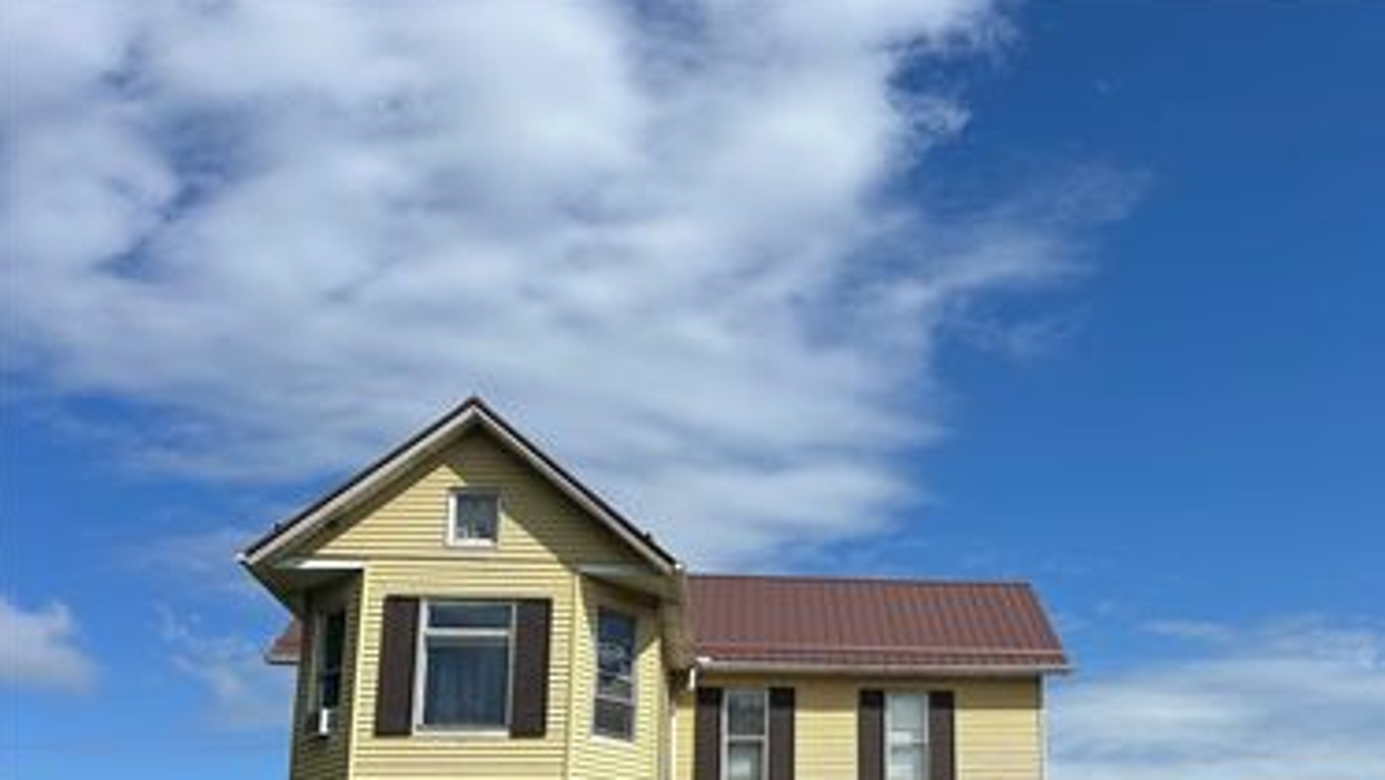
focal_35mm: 38
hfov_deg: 51.8
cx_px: 921
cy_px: 678
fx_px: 1396
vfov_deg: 30.1
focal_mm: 5.7
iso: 50
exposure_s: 1/6579
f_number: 1.5
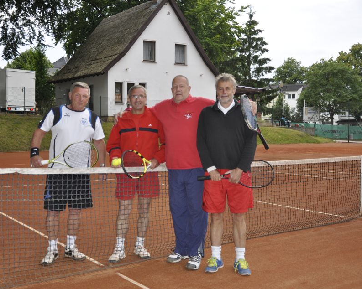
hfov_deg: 43.2
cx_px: 152
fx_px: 456
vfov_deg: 35.2
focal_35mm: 43
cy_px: 144
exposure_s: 1/200
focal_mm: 25
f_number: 4
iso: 360
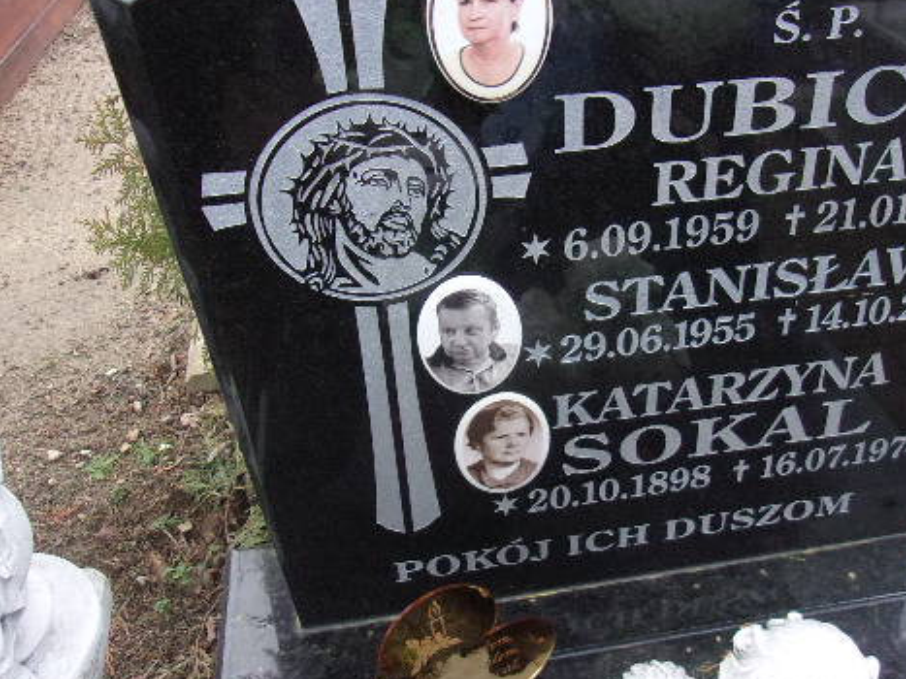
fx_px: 968
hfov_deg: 49.9
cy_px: 303
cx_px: 526
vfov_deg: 38.6
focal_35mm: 37
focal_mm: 4.9
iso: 262
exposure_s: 1/34
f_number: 3
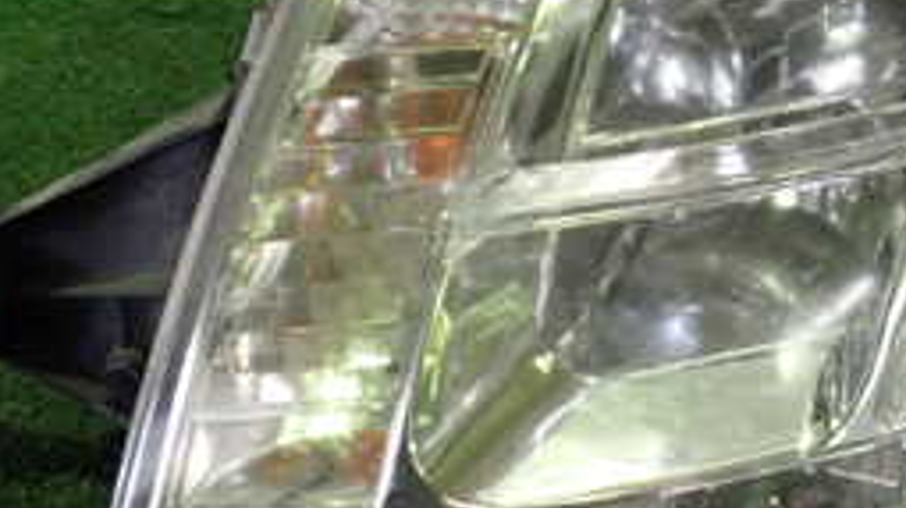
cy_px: 149
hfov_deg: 26.7
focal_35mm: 77
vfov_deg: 15.6
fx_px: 1848
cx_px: 803
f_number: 2.3
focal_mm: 5.4
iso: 320
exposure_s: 1/30
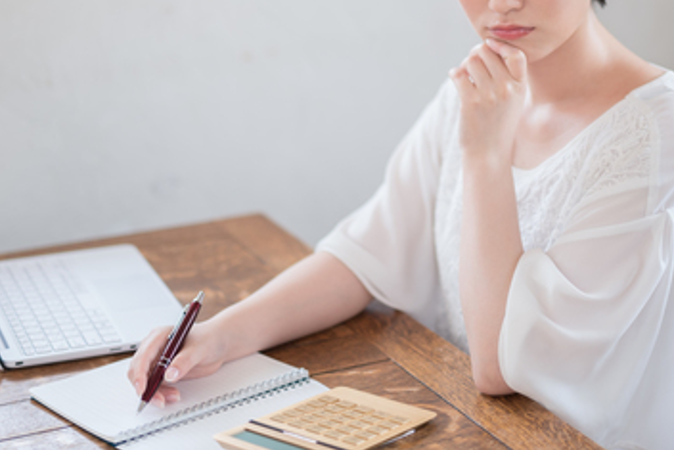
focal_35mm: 91
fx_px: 1704
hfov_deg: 22.3
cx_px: 393
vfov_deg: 14.9
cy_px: 51
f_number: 1.4
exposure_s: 1/400
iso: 200
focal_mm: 50
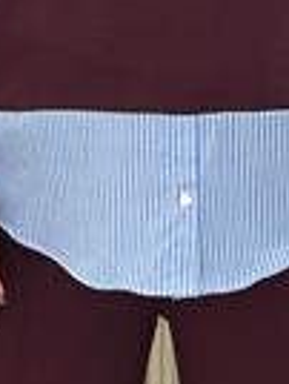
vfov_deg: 10.1
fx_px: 2119
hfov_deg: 7.8
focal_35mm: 191
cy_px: -162
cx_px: 46
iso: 80
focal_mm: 6.86
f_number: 1.78
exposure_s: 1/135
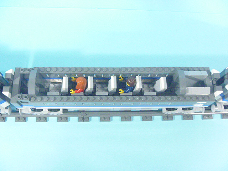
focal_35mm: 35
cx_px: 114
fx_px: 231
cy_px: 86
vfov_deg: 40.7
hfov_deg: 52.6
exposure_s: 1/15
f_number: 3.5
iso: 800
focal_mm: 6.3
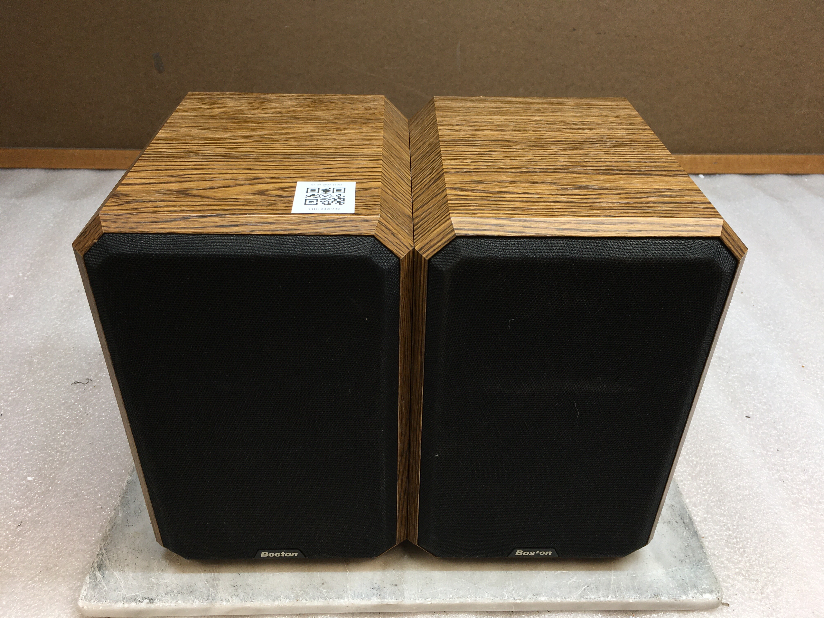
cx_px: 412
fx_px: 690
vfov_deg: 48.2
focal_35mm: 29
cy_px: 309
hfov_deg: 61.7
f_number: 2.2
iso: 25
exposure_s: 1/60
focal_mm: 4.15
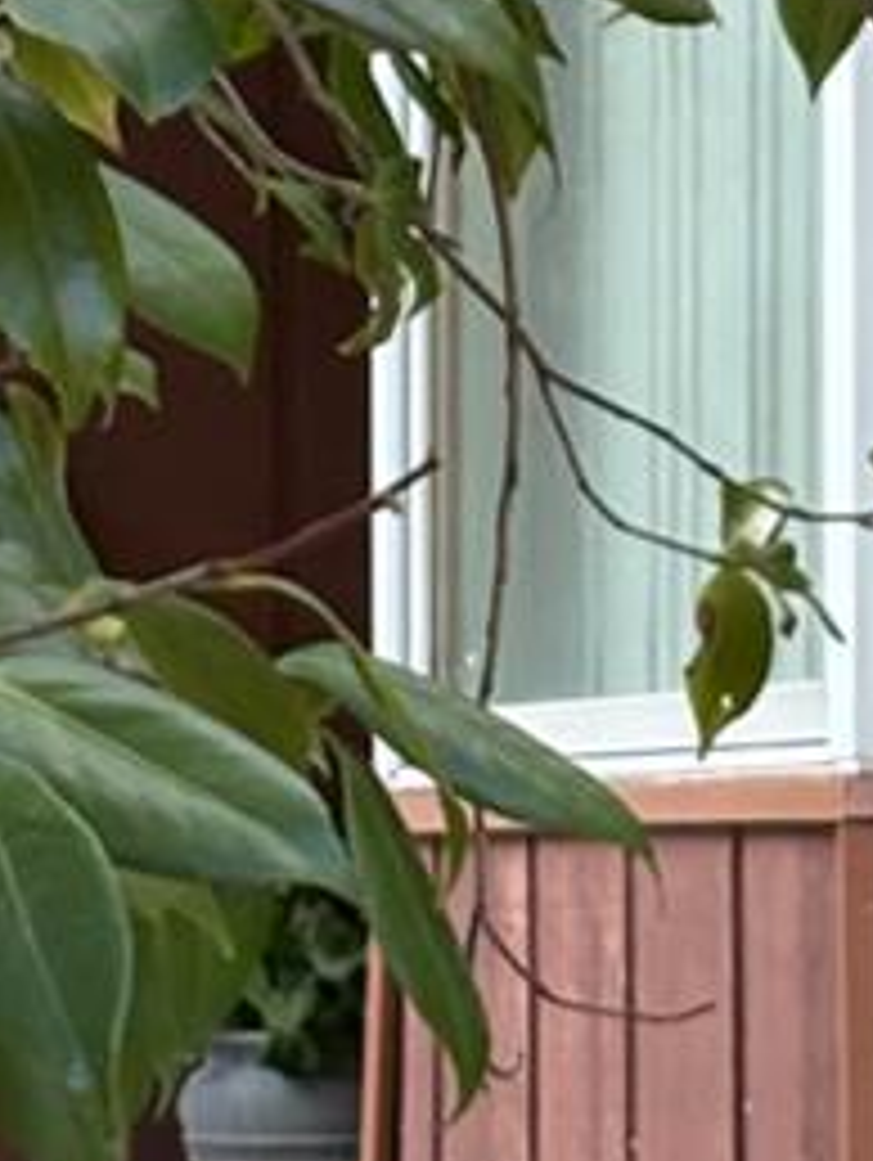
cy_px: 792
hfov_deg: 4.9
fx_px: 10138
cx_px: 79
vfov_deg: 6.6
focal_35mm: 302
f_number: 1.6
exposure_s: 1/243
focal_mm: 5.96
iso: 50
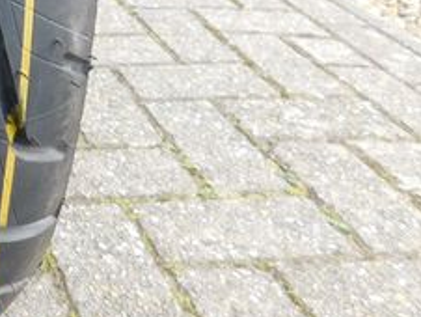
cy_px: -45
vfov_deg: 21.3
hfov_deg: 25.3
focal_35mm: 65
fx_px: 791
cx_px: -138
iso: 125
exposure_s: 1/100
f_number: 3
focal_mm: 4
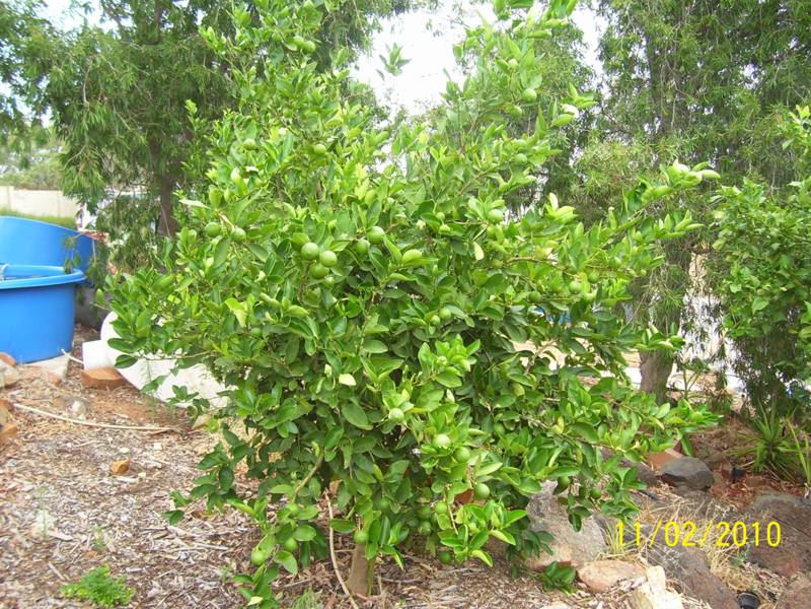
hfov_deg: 54.0
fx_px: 797
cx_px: 406
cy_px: 304
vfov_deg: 41.8
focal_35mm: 34
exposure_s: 1/180
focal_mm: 5.6
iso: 80
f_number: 2.7
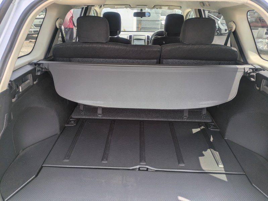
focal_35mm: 25
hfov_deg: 69.4
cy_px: 100
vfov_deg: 54.9
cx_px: 134
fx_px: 194
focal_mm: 5.43
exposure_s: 1/283
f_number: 1.89
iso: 52
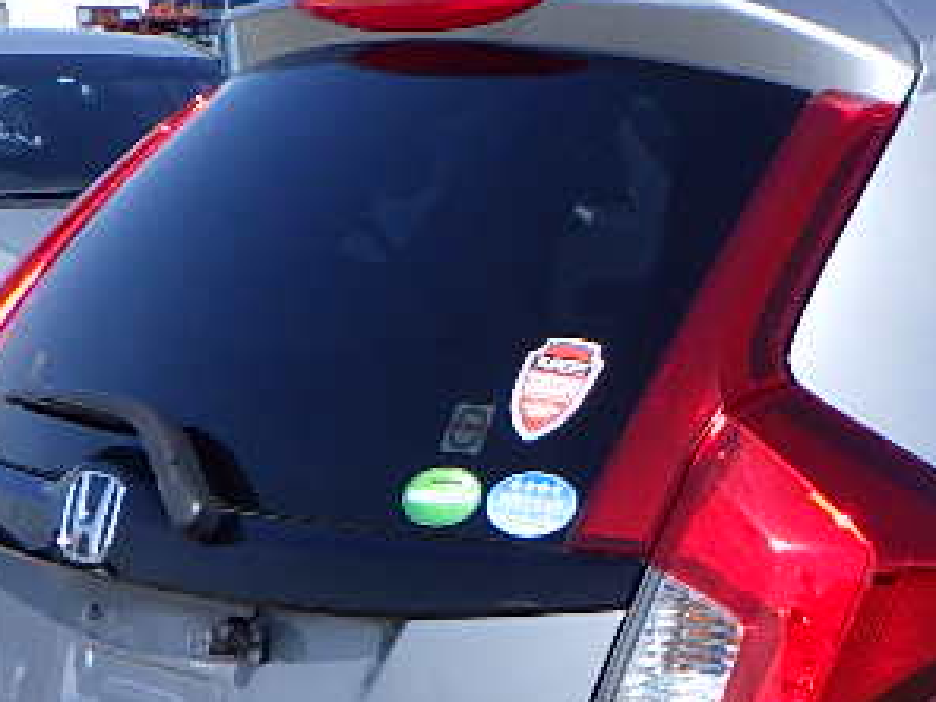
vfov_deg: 12.1
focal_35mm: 121
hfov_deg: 15.4
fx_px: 3272
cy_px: 768
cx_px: 1246
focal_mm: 5
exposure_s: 1/800
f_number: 4.2
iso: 125
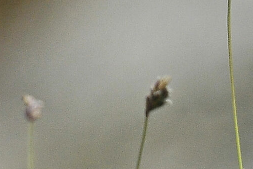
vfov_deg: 0.3
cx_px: -194
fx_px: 30030
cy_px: 355
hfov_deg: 0.5
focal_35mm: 4276
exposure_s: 1/2000
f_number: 7.1
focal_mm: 600
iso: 320
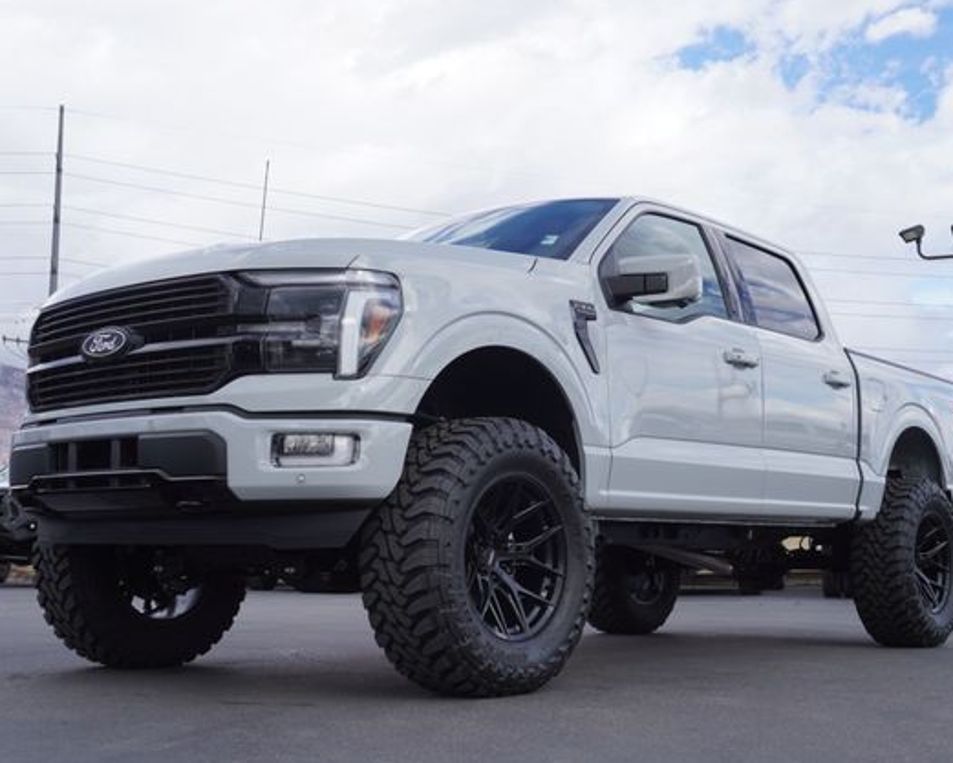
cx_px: 496
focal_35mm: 45
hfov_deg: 41.1
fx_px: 1269
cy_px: 381
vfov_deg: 33.4
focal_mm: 26
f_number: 7.1
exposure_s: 1/160
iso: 100
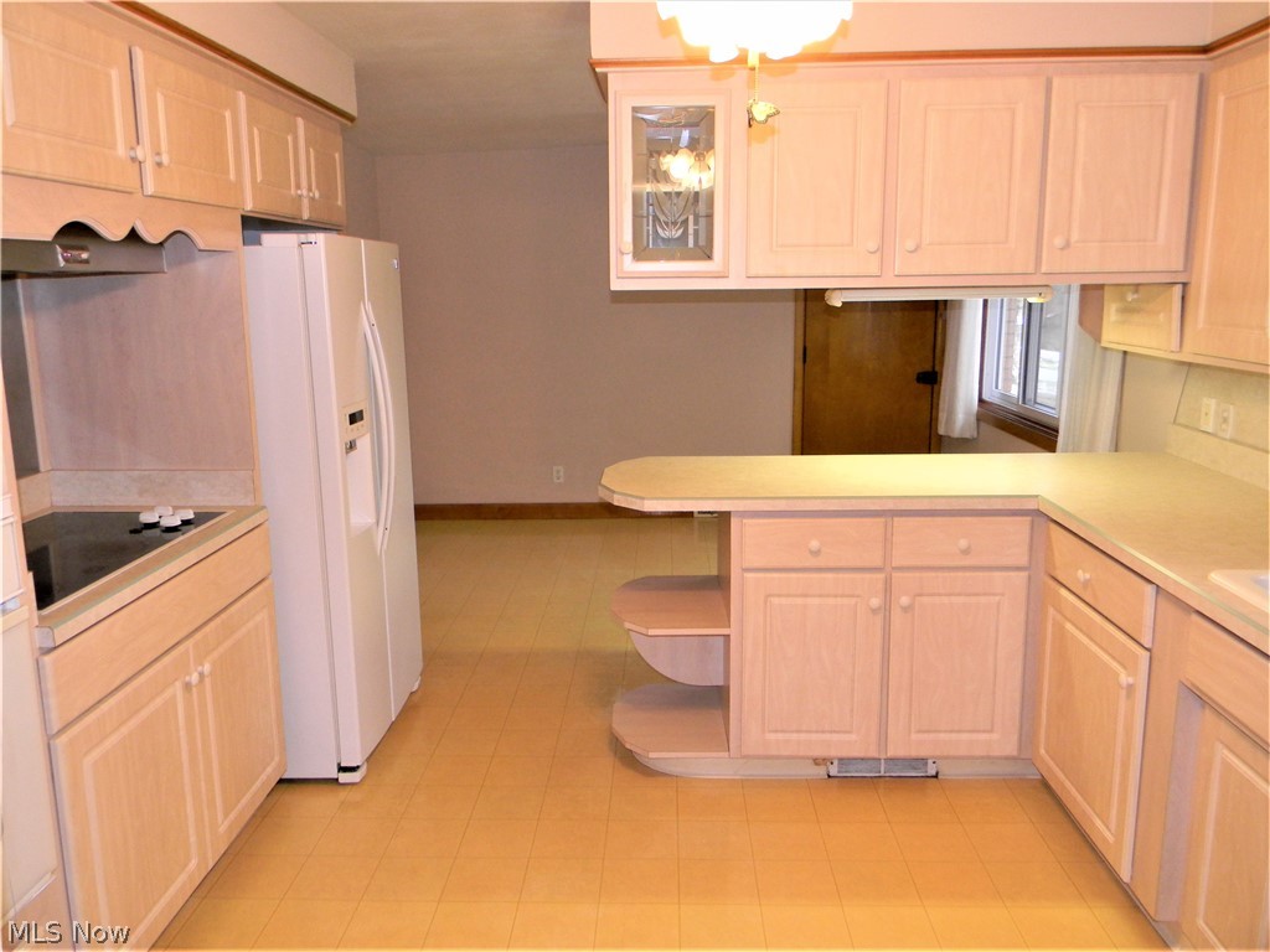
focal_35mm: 28
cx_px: 635
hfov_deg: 63.4
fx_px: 1027
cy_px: 476
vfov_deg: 49.7
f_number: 3.5
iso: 200
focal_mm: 5
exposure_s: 1/30
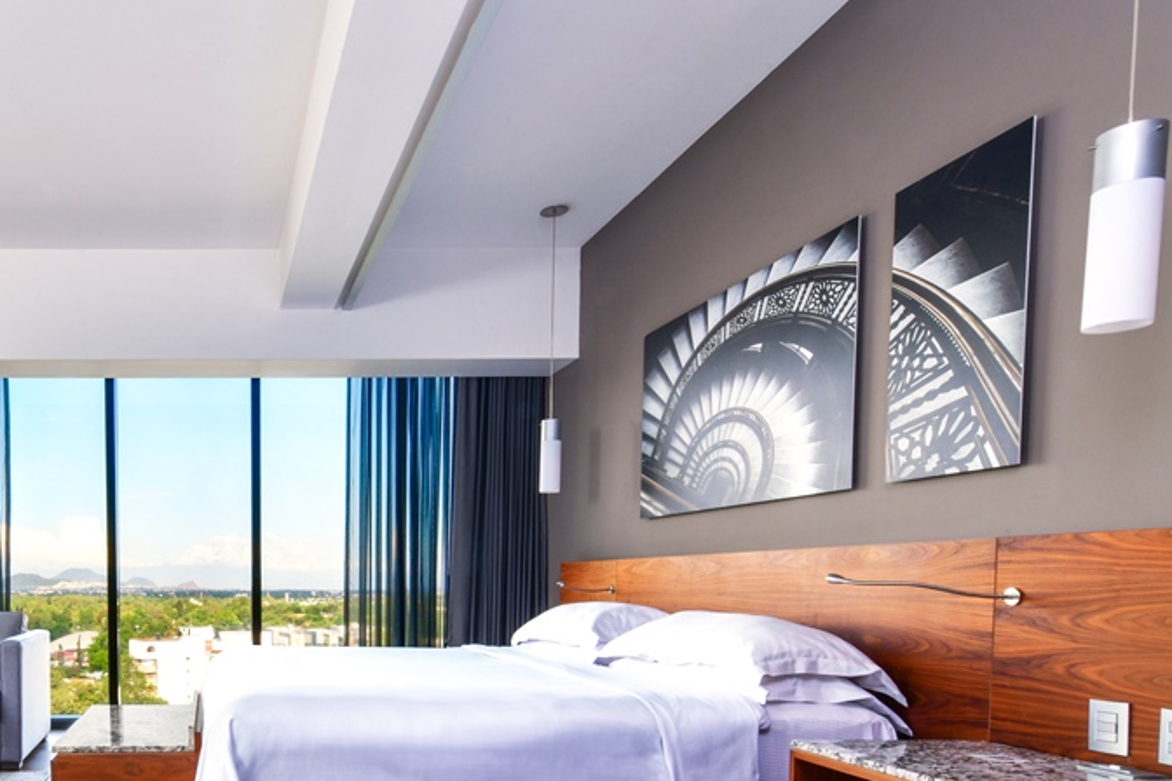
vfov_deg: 47.4
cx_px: 188
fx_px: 814
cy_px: 664
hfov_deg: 63.4
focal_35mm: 25
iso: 125
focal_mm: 14
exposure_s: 3
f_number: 22
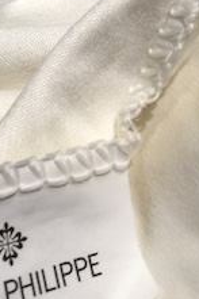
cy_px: -5
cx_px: 1
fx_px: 681
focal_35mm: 82
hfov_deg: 16.3
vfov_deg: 23.6
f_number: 2.2
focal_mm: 4.15
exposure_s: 1/33
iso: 32
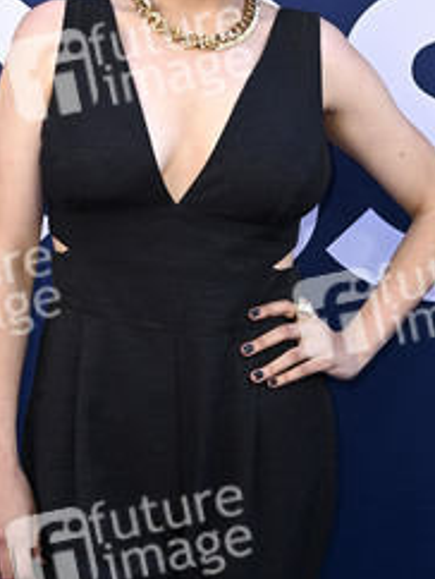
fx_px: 1857
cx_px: 198
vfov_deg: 17.7
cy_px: 184
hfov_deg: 13.4
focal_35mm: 111
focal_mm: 70
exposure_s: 1/200
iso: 400
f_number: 5.6
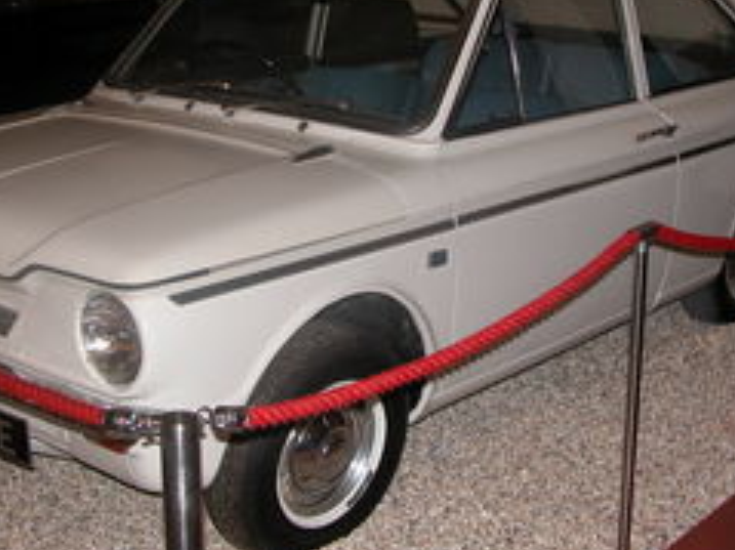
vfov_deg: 23.6
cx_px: 357
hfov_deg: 31.2
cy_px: 197
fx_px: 1316
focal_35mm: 62
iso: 100
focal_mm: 9.5
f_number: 2.8
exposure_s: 1/60
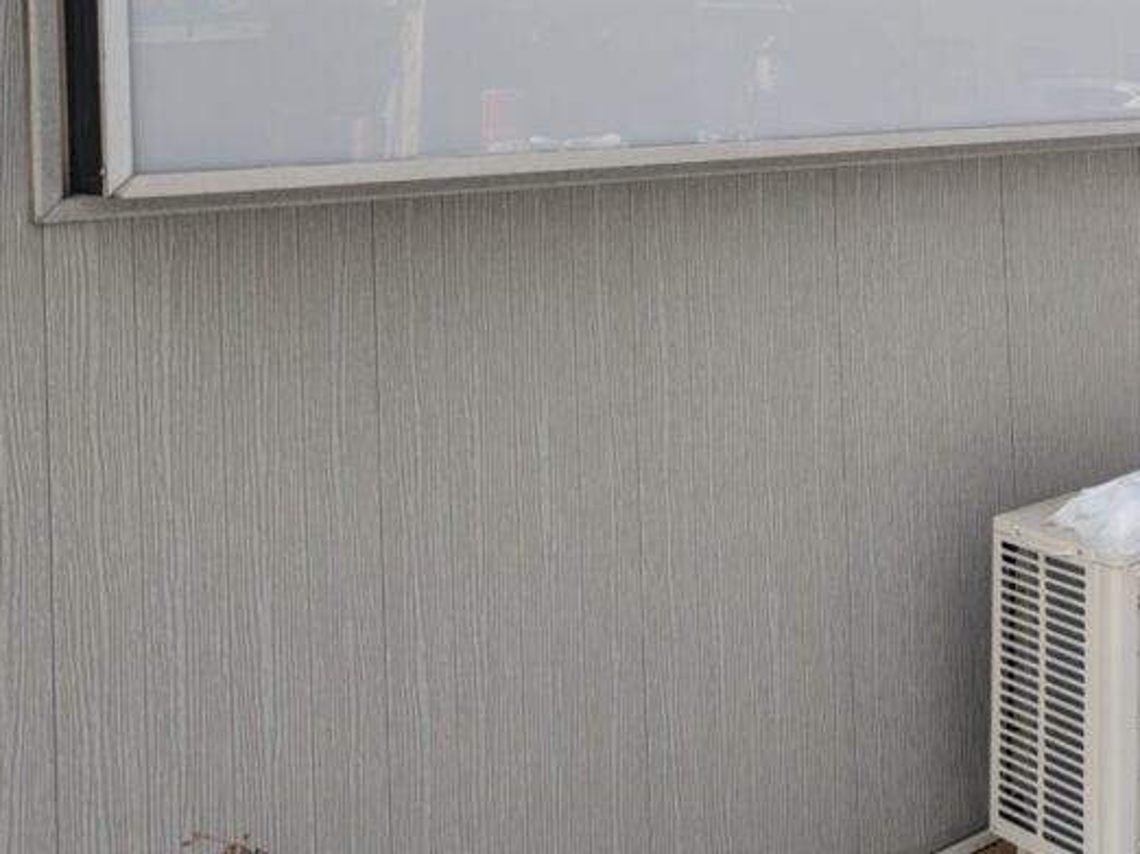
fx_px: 1613
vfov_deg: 28.3
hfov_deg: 36.4
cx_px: 1040
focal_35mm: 49
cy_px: 49
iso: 47
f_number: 1.89
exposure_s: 1/602
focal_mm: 5.43
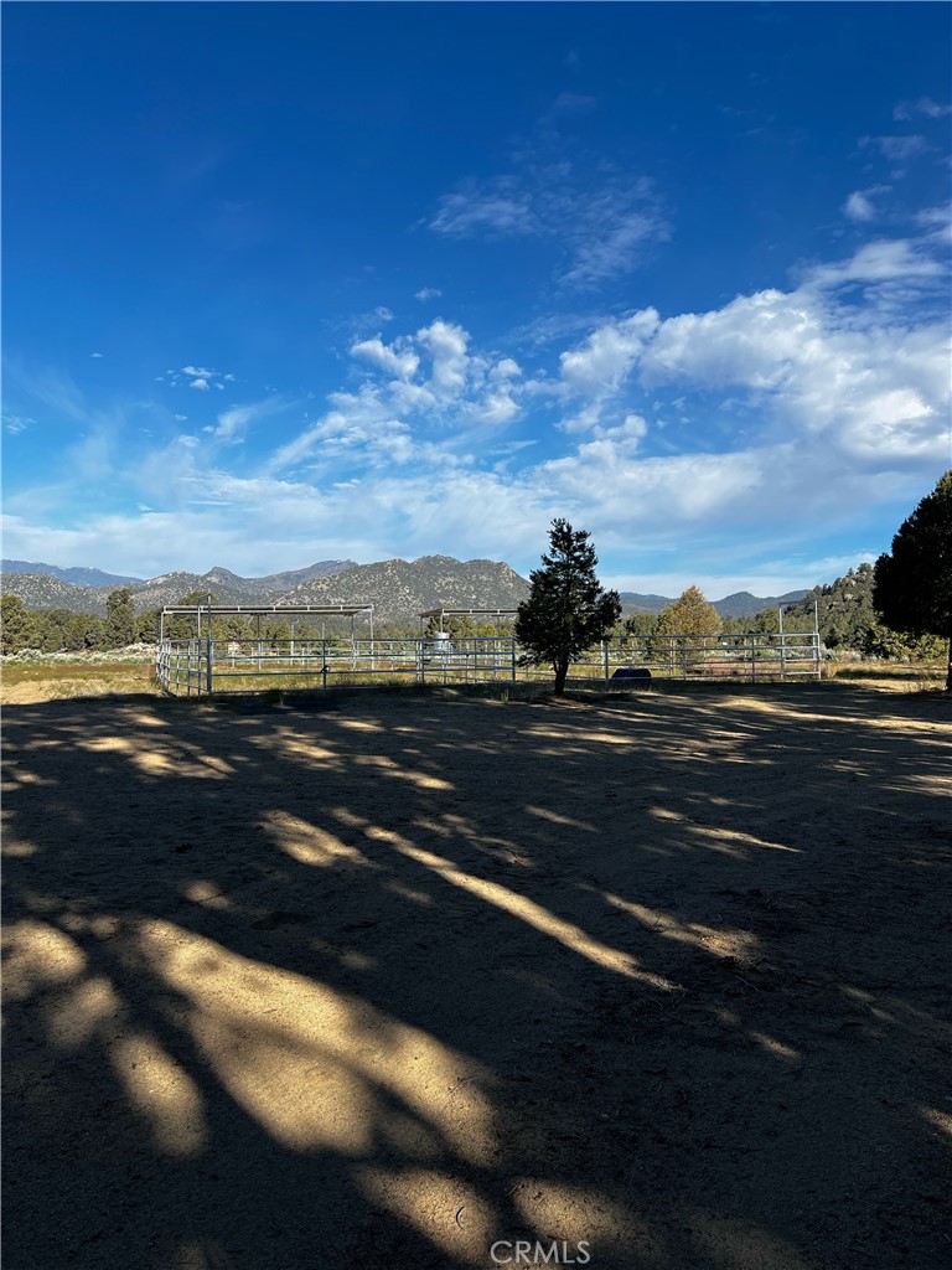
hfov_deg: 53.1
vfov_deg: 67.3
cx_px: 476
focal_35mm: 26
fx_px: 953
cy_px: 635
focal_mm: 5.7
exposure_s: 1/3704
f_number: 1.5
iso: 50
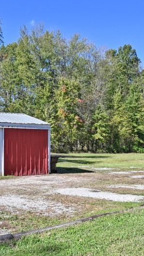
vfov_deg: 48.3
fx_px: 285
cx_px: 49
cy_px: 139
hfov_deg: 28.2
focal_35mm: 42
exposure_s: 1/125
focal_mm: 14
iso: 90
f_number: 10
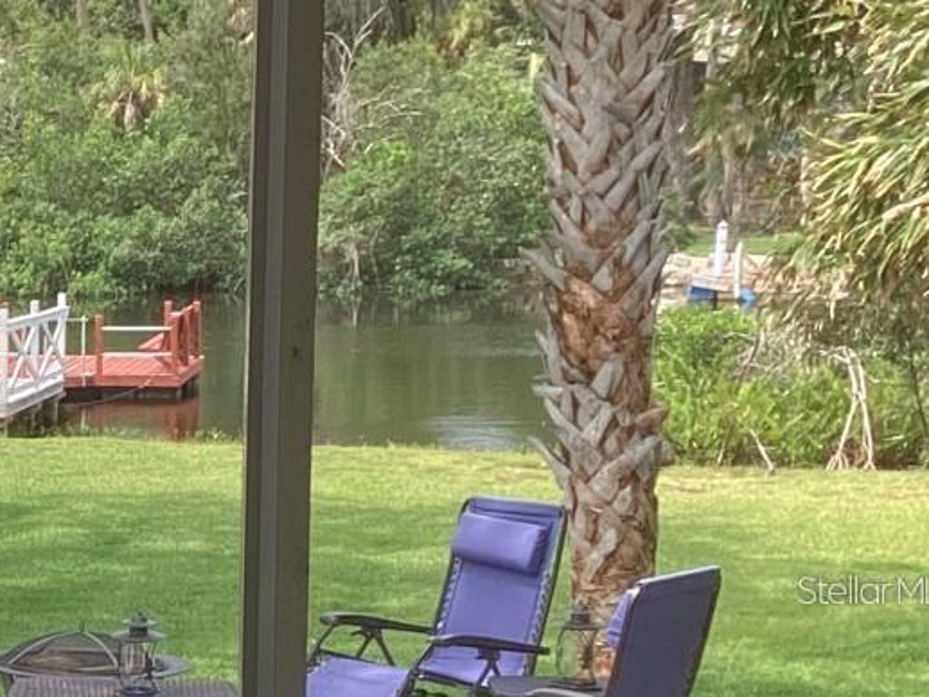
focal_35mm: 96
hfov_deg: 18.2
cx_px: -471
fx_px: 2577
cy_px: 589
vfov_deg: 15.3
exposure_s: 1/141
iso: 25
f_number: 2.4
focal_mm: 3.3
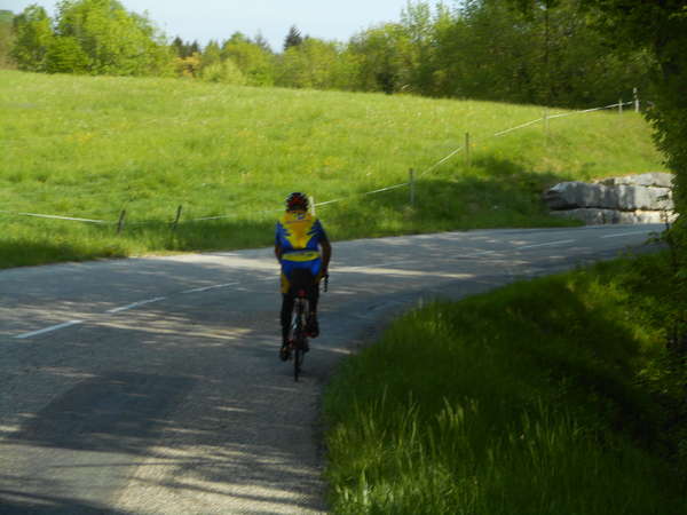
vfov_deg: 14.5
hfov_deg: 19.3
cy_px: 258
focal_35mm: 102
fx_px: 2024
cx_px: 344
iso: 80
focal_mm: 18.2
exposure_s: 1/160
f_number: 5.8
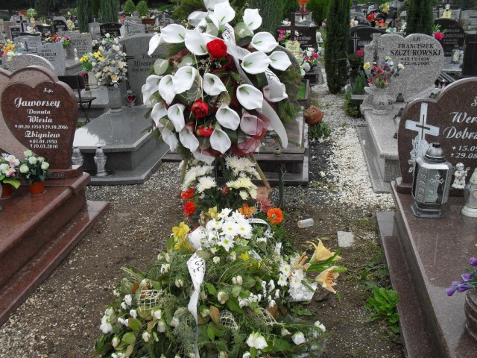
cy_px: 179
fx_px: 482
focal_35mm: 35
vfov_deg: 40.7
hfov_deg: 52.6
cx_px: 238
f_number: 3.2
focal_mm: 6.3
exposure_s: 1/180
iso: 100
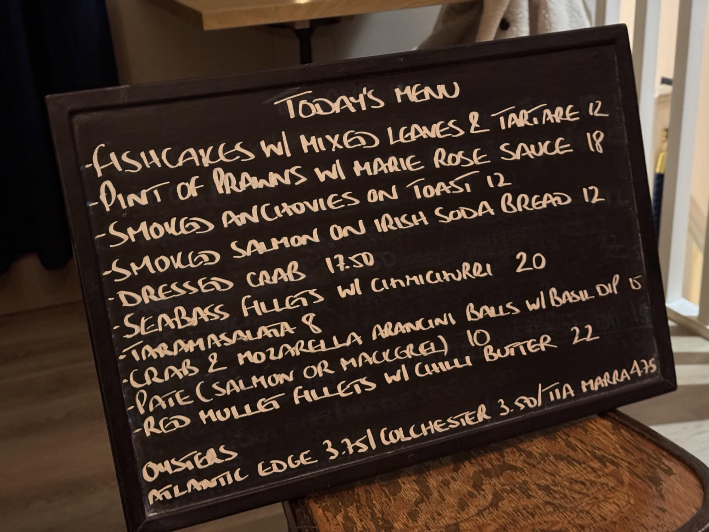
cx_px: 354
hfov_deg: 39.7
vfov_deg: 30.3
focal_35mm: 48
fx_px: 983
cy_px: 266
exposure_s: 1/20
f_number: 1.8
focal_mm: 6.8
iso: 800
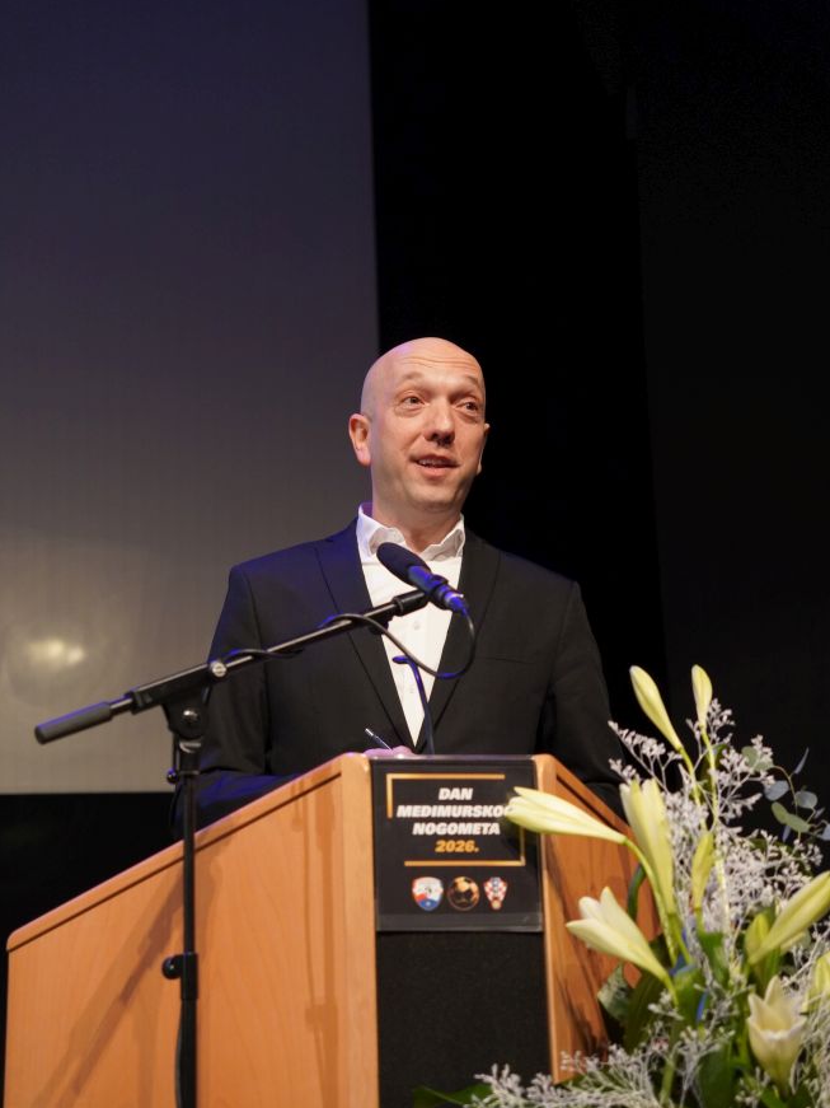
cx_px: 417
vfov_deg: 23.8
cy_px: 560
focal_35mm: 82
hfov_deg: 18.0
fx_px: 2622
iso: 1250
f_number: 2.8
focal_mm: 50
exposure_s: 1/100
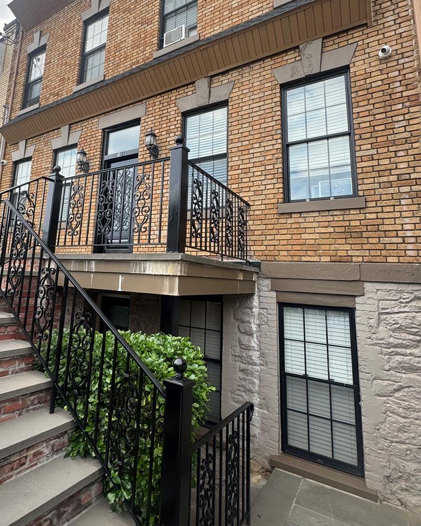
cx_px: 145
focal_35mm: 21
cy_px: 220
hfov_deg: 64.1
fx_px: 327
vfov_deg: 77.0
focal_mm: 2.22
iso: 40
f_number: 2.2
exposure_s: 1/196
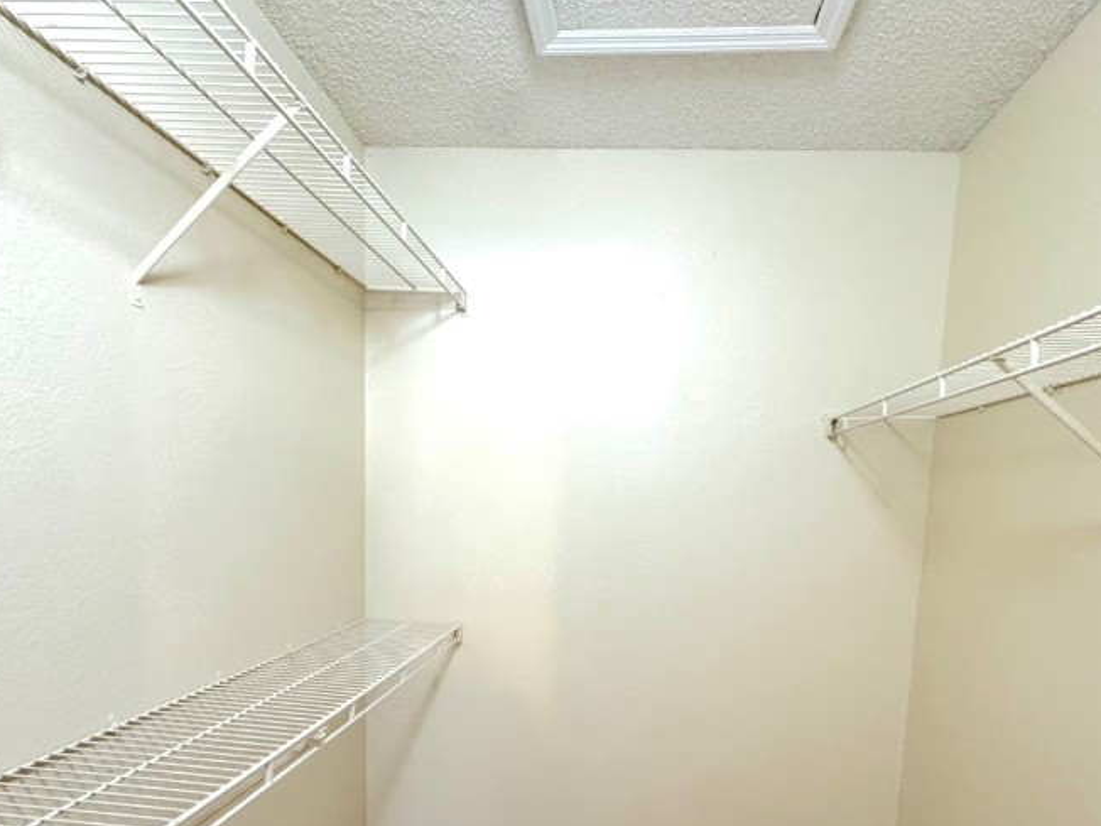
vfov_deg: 58.8
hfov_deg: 76.2
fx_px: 700
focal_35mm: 22
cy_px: 590
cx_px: 598
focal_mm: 2.22
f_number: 2.2
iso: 400
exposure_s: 1/60
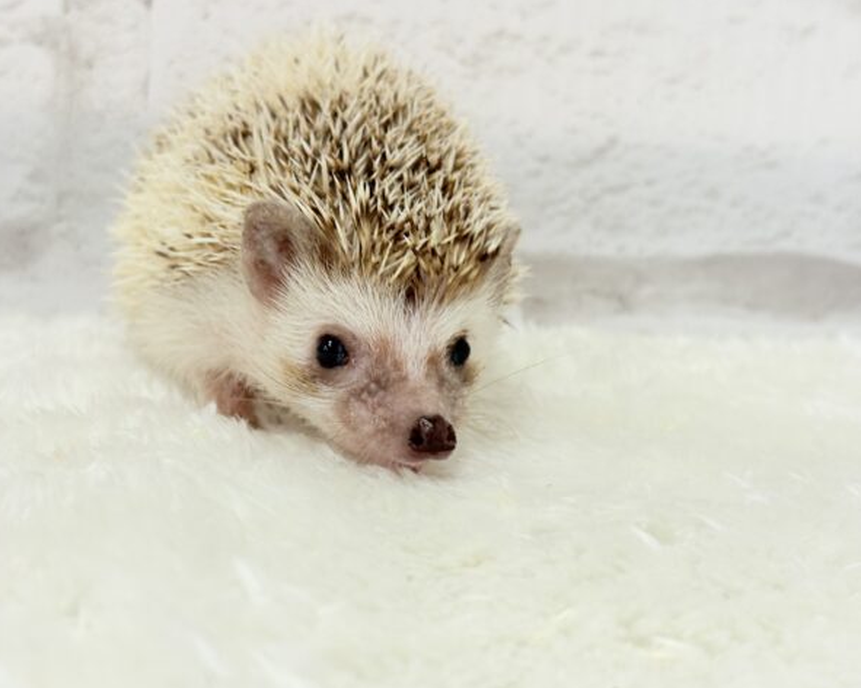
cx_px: 404
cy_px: 345
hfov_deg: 34.2
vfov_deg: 27.6
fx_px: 1401
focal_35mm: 55
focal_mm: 5.96
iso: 40
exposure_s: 1/50
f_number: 1.6
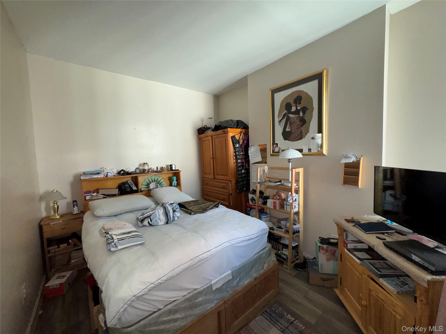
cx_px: 223
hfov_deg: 102.1
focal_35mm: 14
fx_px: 180
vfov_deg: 85.7
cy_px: 167
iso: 160
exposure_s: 1/60
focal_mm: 2.22
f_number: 2.2
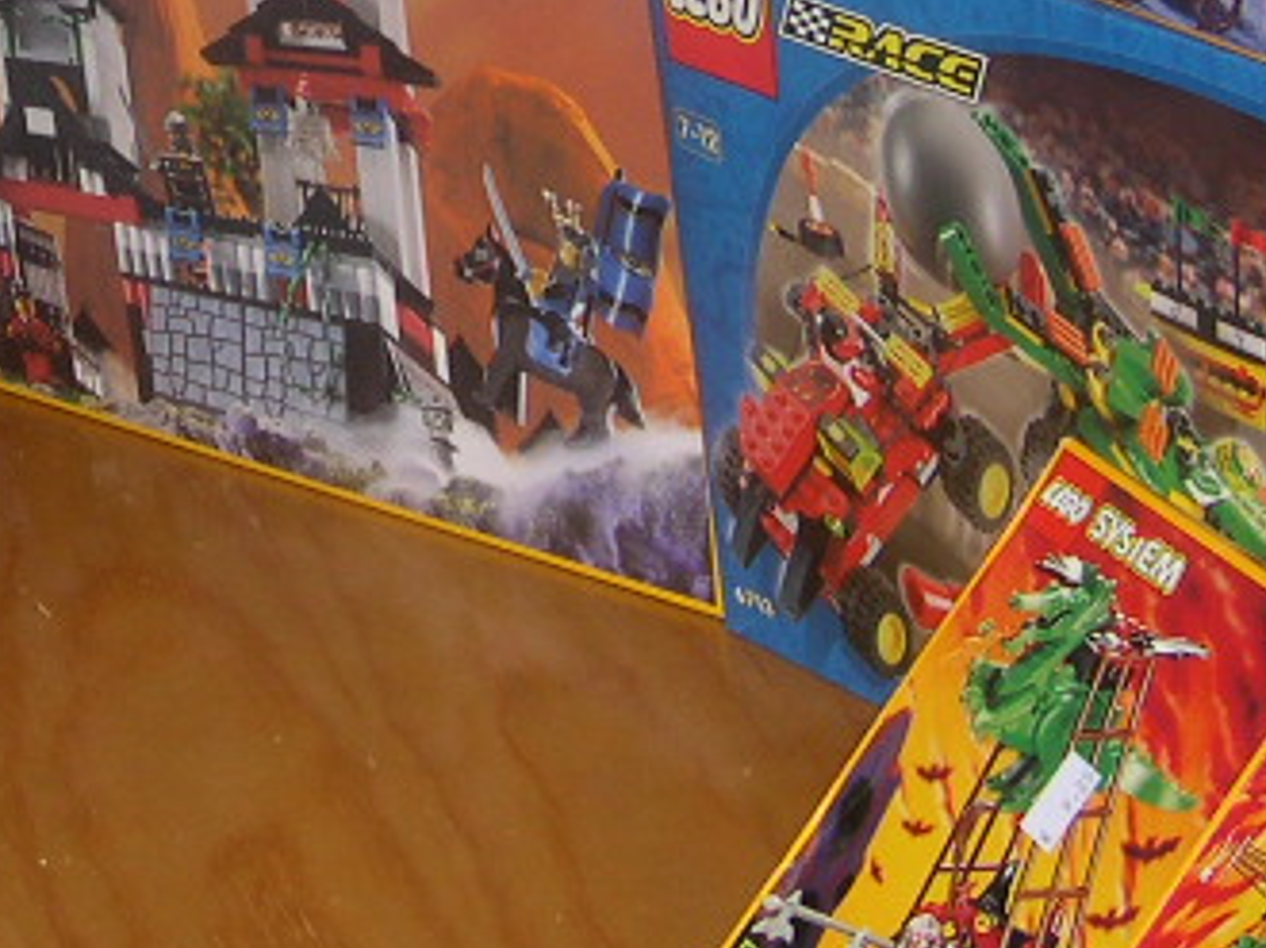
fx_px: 4312
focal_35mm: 118
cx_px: 4
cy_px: -384
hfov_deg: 16.4
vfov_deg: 12.1
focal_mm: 8
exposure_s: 1/60
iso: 100
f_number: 2.8
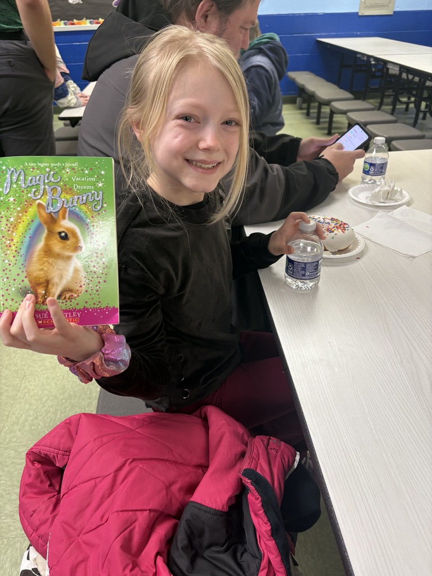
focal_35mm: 26
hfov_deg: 53.1
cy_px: 288
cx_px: 216
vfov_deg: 67.3
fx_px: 433
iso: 125
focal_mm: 5.96
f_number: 1.6
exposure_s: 1/50
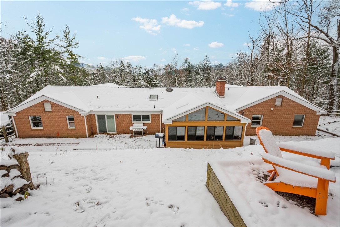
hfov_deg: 100.4
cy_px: 114
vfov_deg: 77.3
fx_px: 142
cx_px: 170
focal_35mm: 15
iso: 100
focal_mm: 10
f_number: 6.3
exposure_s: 1/500
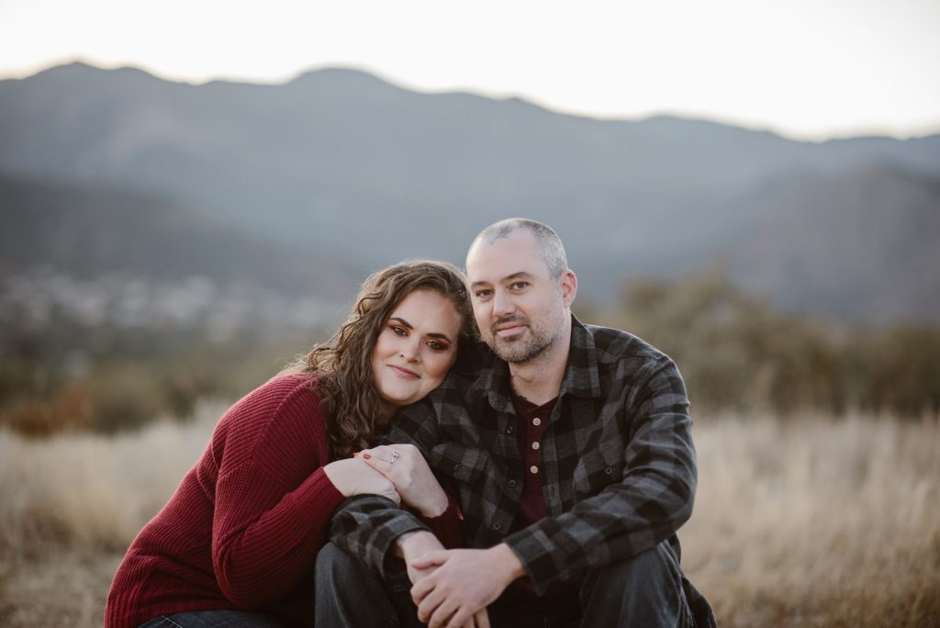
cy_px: 314
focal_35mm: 85
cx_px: 470
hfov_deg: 23.9
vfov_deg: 16.1
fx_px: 2221
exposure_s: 1/1600
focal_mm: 85
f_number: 1.8
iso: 200
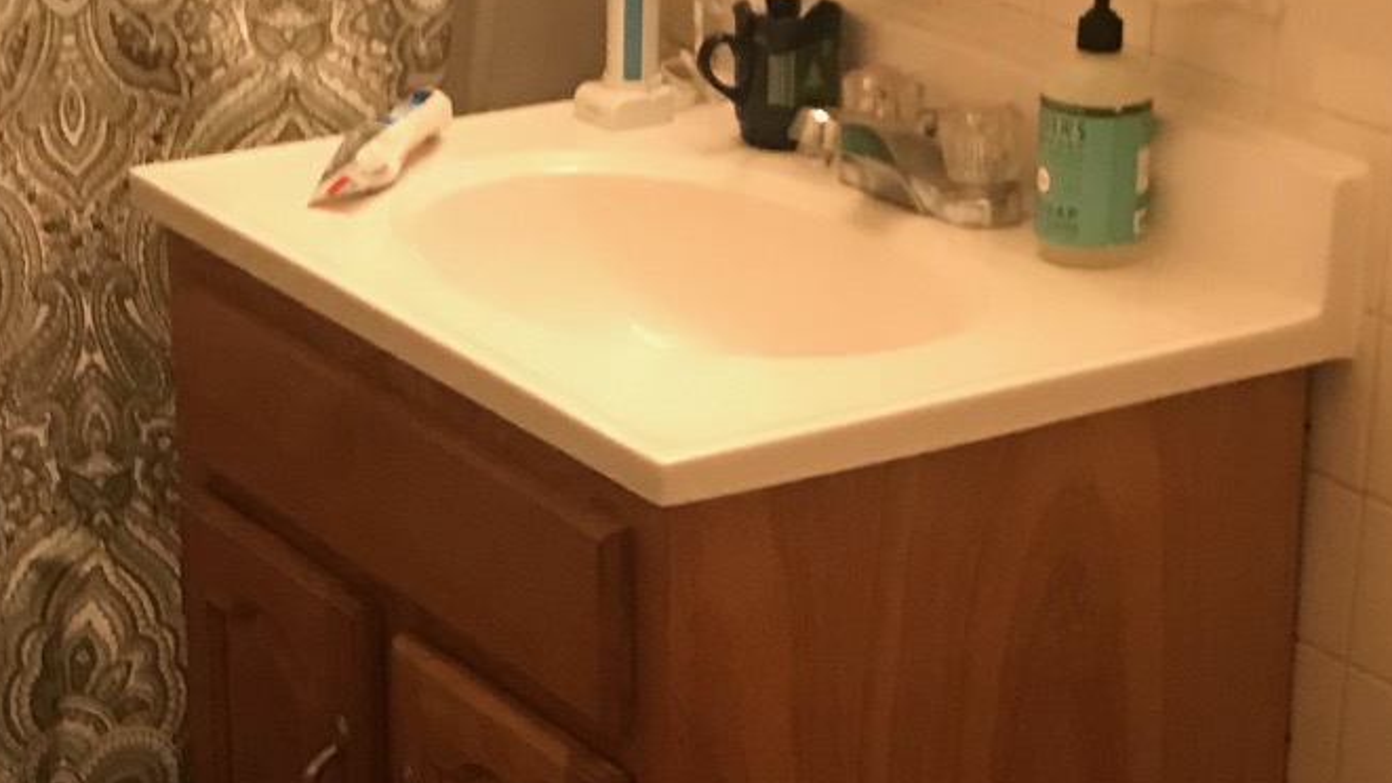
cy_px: 522
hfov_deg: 22.9
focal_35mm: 93
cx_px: 813
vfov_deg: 13.0
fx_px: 3433
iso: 80
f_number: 1.8
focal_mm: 3.99
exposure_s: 1/15
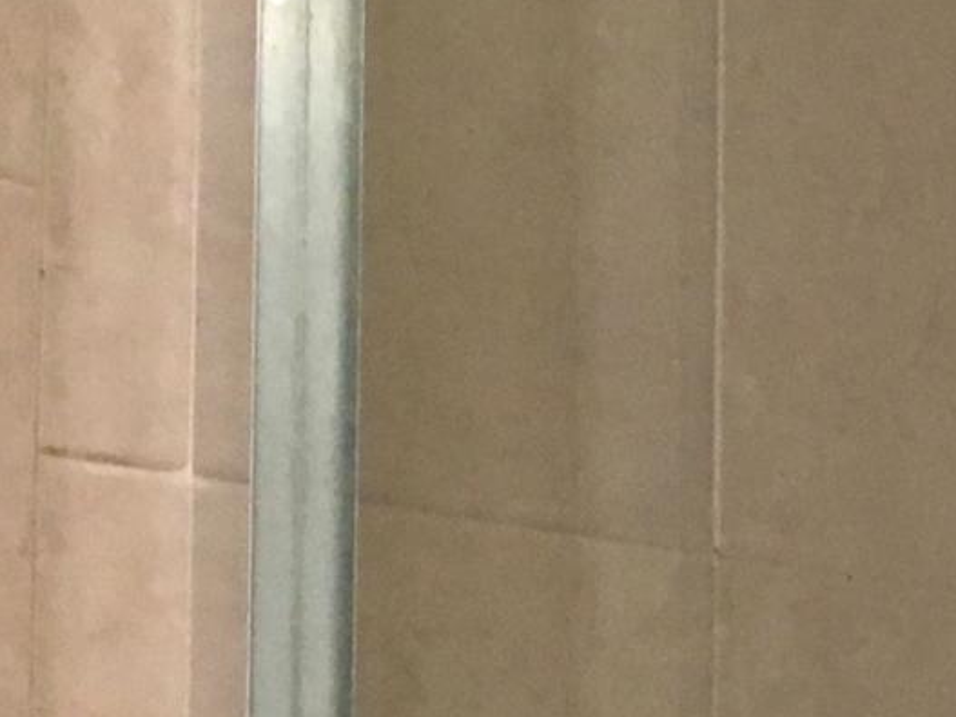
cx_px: 2242
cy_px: 831
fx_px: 4556
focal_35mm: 165
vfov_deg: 8.9
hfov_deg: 10.4
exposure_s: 1/30
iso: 100
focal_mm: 4.15
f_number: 2.2
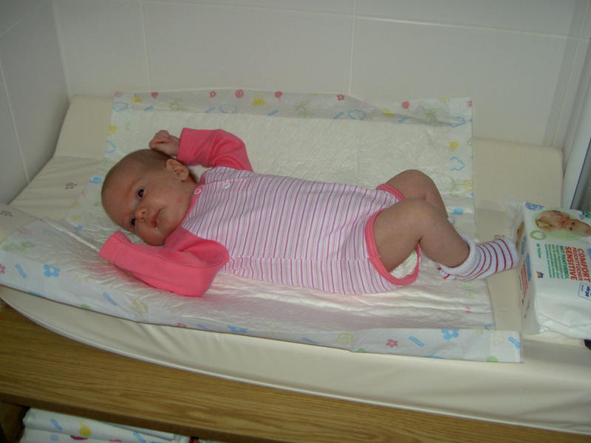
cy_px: 222
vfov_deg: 36.8
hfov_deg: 47.9
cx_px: 296
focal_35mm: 39
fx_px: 666
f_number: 2.8
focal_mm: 8
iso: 200
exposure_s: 1/60
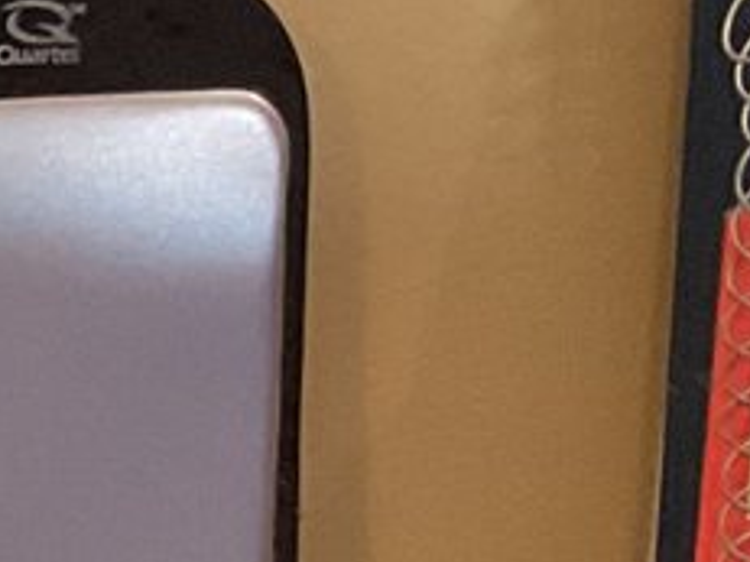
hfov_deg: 9.2
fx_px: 4114
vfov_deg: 7.5
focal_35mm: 190
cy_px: 1106
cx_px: -1115
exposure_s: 1/60
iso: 80
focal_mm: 3
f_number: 1.8
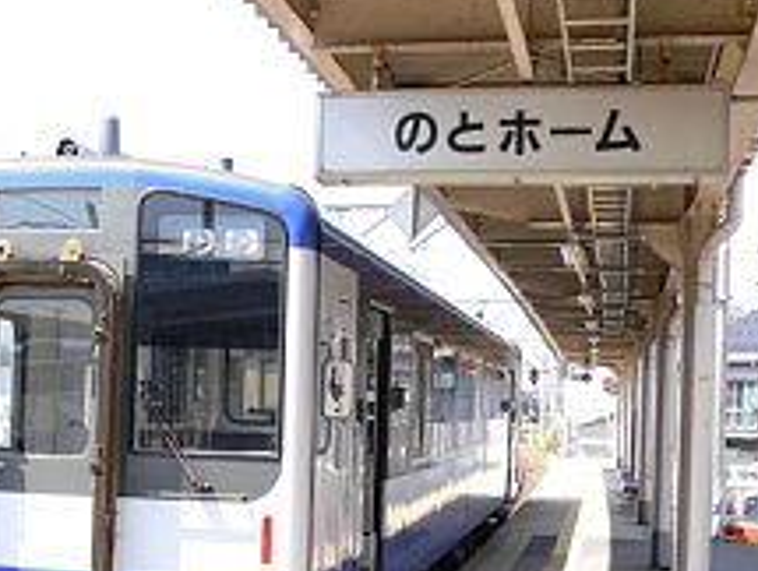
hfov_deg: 29.2
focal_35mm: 65
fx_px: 1426
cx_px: 176
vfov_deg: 22.5
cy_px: 398
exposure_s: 1/125
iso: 80
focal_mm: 7.4
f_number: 4.5
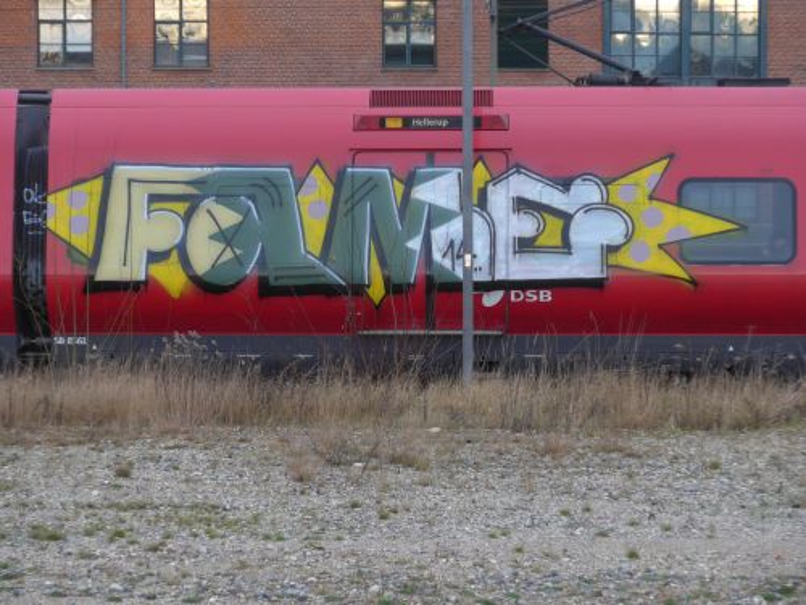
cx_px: 403
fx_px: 2980
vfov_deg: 11.6
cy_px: 302
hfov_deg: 15.4
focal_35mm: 128
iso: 200
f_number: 5.4
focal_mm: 27.3
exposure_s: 1/100
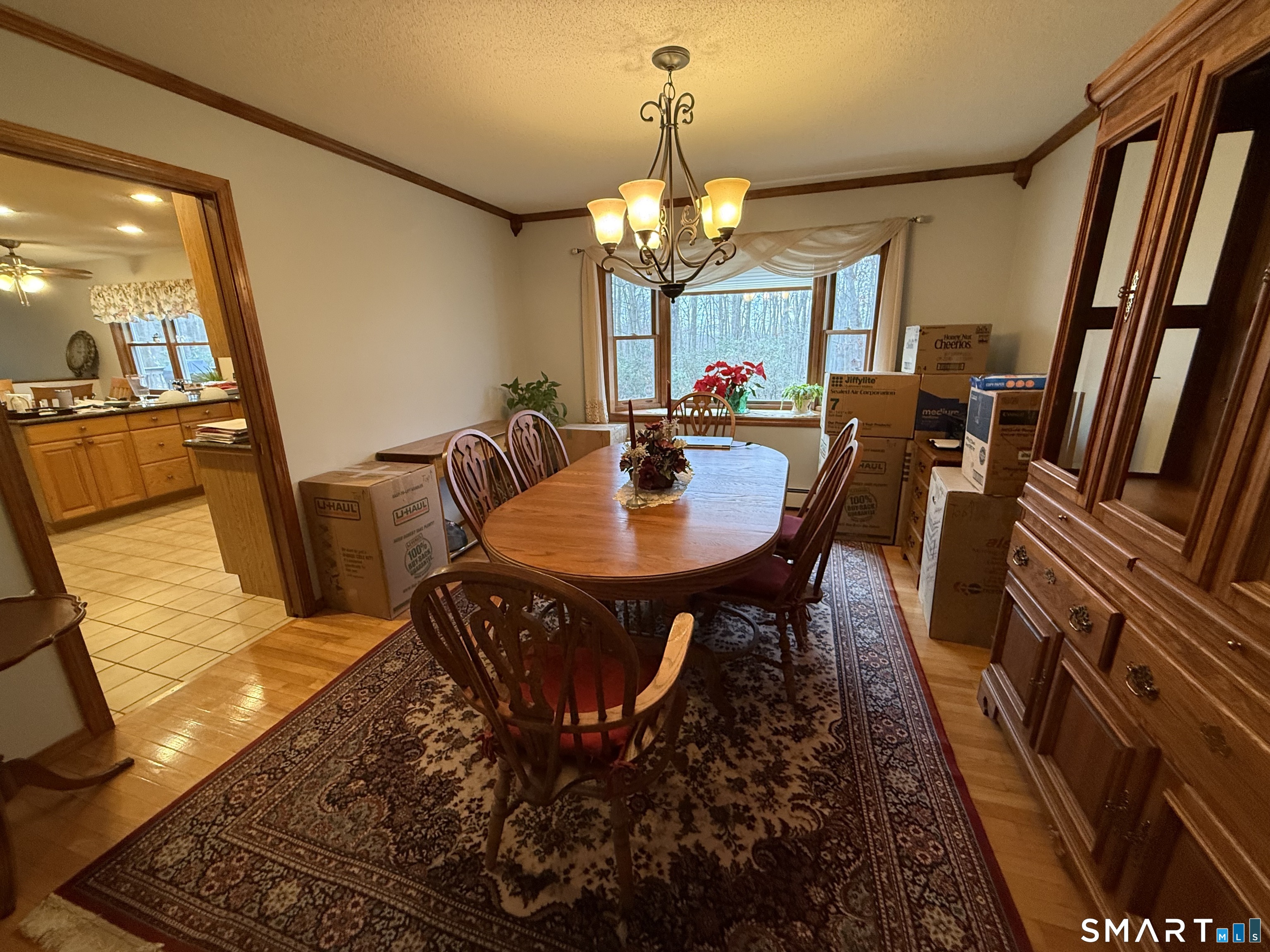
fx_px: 514
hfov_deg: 102.1
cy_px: 476
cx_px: 635
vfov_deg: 85.7
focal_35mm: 14
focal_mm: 2.22
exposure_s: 1/60
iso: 400
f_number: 2.2
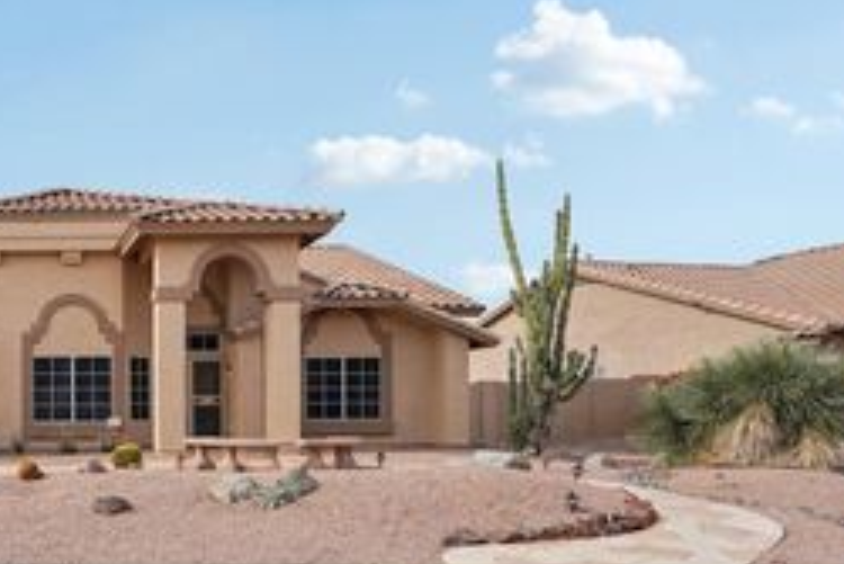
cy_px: 420
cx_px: 10
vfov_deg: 40.1
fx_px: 751
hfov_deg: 48.8
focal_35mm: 32
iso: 400
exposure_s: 1/1000
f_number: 8
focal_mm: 16
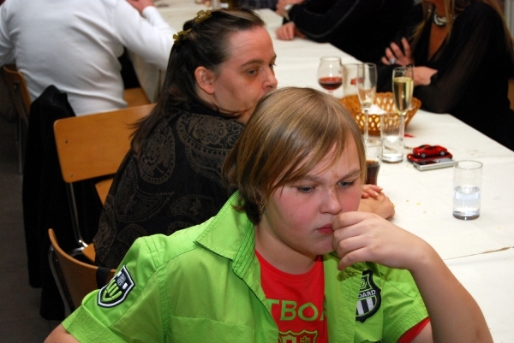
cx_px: 257
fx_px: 1029
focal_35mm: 72
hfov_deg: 28.1
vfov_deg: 19.0
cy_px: 172
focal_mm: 48
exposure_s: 1/60
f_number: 5.6
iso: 900
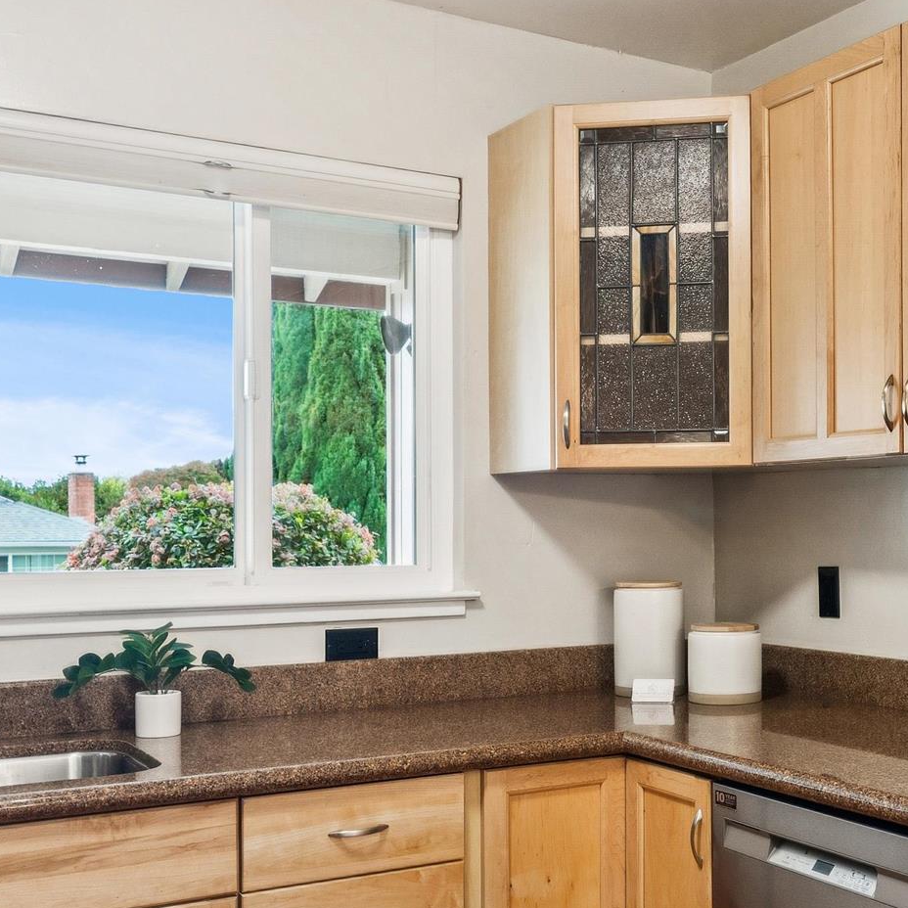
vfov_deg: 37.5
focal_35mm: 45
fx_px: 1335
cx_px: 776
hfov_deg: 35.8
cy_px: 507
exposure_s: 1/8
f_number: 9
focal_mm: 16
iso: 400
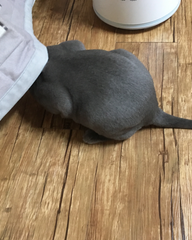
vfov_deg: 47.9
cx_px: 116
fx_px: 270
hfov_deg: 39.0
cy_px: 120
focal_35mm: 38
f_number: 2.2
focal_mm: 4.15
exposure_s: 1/17
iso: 200
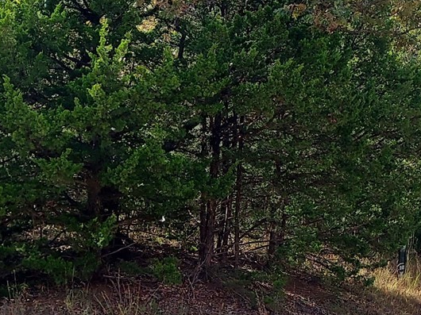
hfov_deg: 21.8
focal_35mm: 87
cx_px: 19
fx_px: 1058
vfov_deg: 16.9
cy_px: 227
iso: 40
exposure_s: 1/760
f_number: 1.8
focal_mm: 4.6
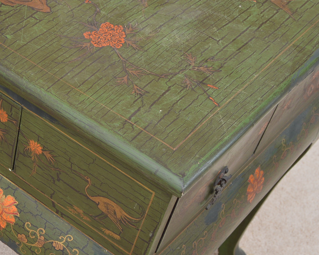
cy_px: 217
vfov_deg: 21.5
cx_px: -12
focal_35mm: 70
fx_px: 661
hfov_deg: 25.6
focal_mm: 20
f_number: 5
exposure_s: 1/160
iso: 200
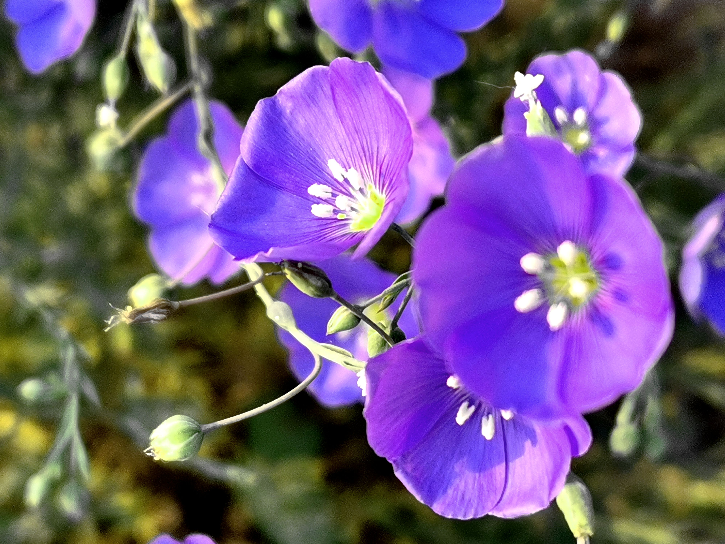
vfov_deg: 19.6
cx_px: 362
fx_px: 1571
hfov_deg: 26.0
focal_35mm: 75
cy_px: 272
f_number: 1.8
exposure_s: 1/276
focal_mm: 4.75
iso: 50
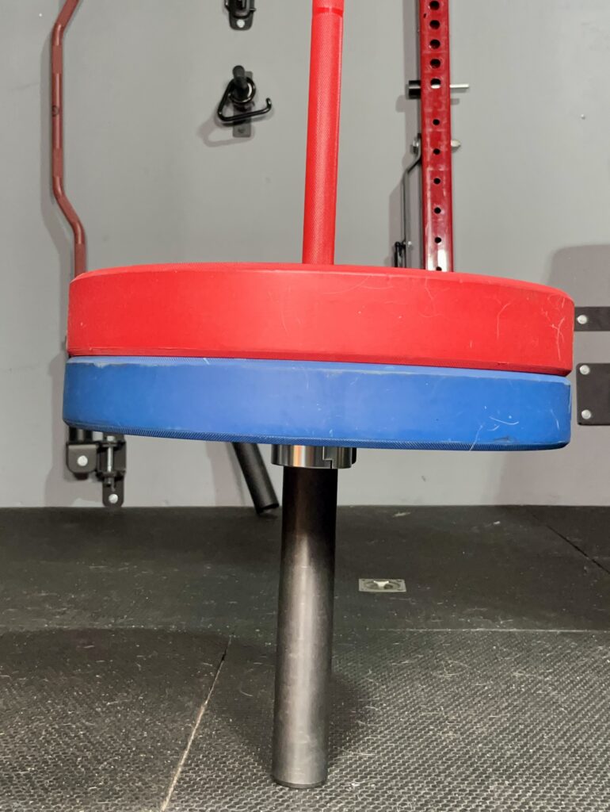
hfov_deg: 53.1
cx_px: 305
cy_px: 406
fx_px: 610
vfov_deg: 67.3
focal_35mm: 26
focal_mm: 5.1
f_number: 1.6
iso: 500
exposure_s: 1/60
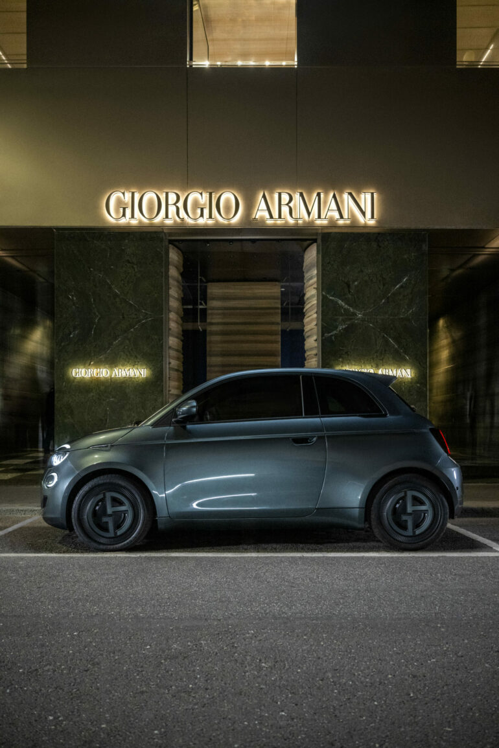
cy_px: 374
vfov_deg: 73.7
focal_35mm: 24
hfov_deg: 53.1
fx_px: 499
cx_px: 250
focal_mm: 24
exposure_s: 1/80
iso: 3200
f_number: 2.8
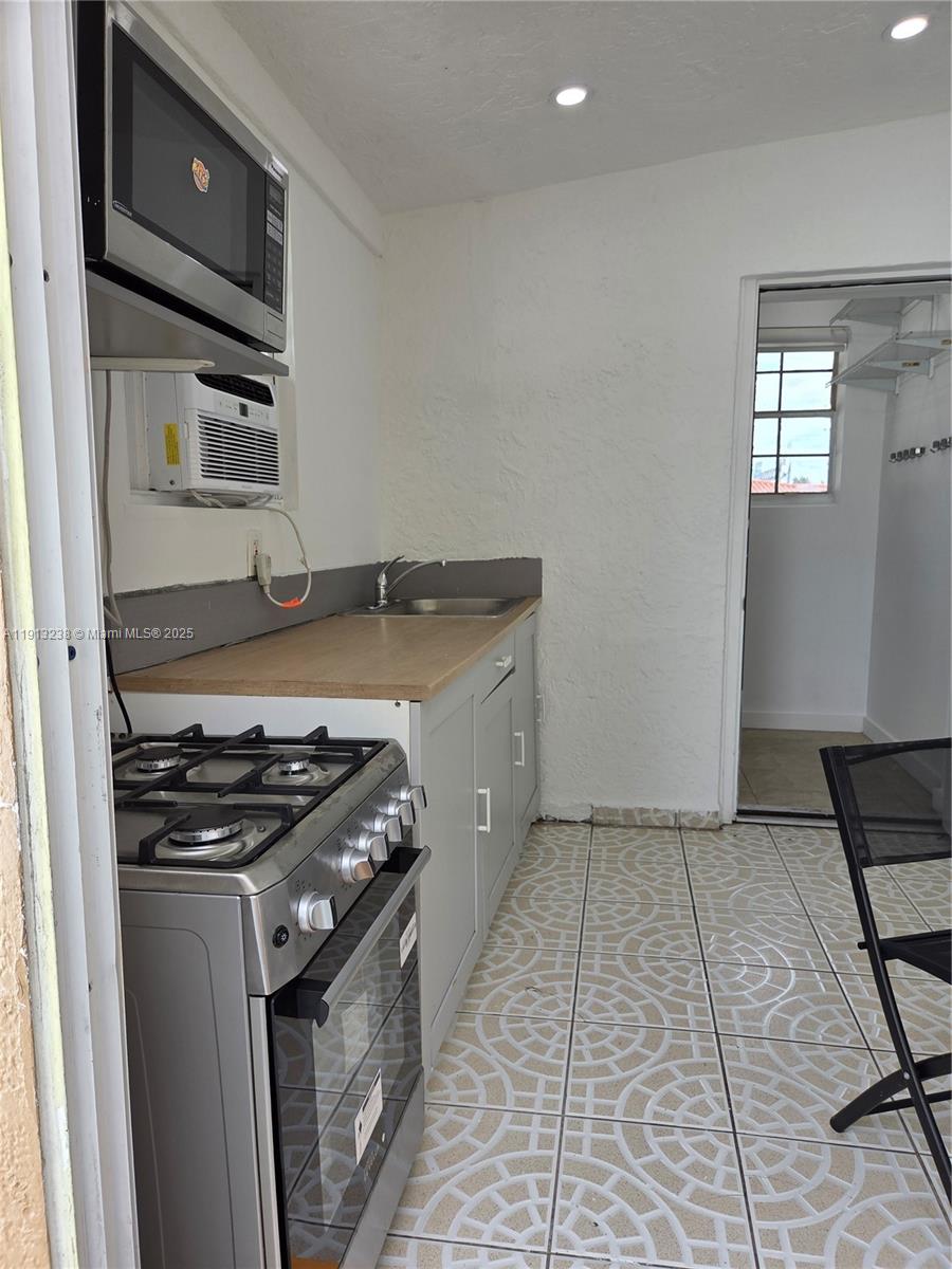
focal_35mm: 23
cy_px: 634
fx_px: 843
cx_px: 476
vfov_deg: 73.9
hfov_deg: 58.9
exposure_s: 1/681
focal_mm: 5.4
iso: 80
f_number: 1.8
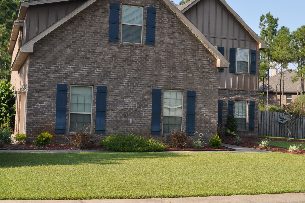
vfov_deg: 23.1
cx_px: 184
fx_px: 496
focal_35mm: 59
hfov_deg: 34.0
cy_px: 93
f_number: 9
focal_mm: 29
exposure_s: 1/320
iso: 200
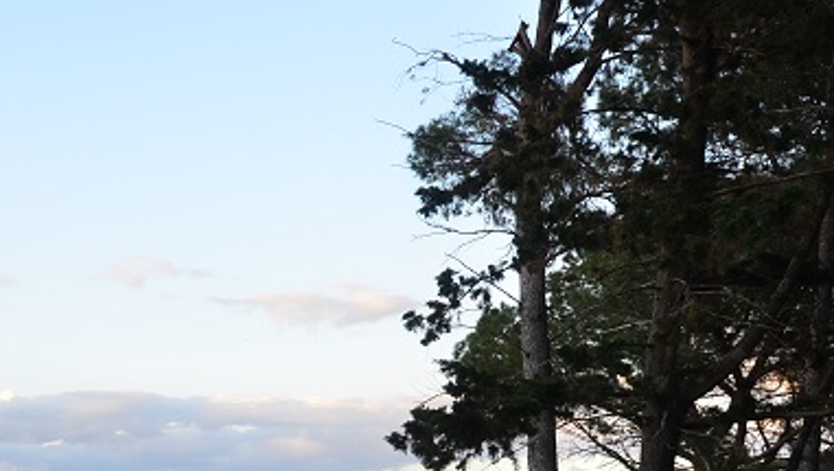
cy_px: 610
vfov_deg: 20.6
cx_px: 12
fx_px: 1181
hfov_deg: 35.4
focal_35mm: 53
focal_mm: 13
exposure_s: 1/160
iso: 400
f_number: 5.6
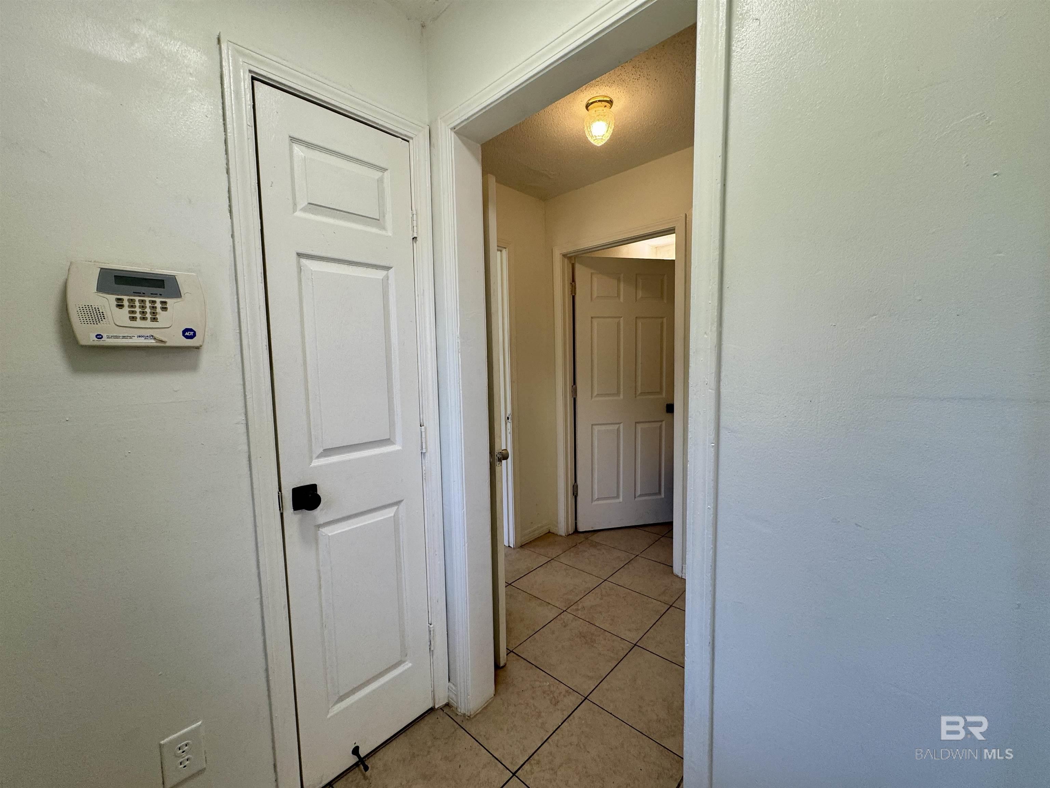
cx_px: 525
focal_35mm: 14
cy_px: 394
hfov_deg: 102.1
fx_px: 425
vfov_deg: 85.7
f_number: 2.2
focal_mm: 2.22
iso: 80
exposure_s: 1/120
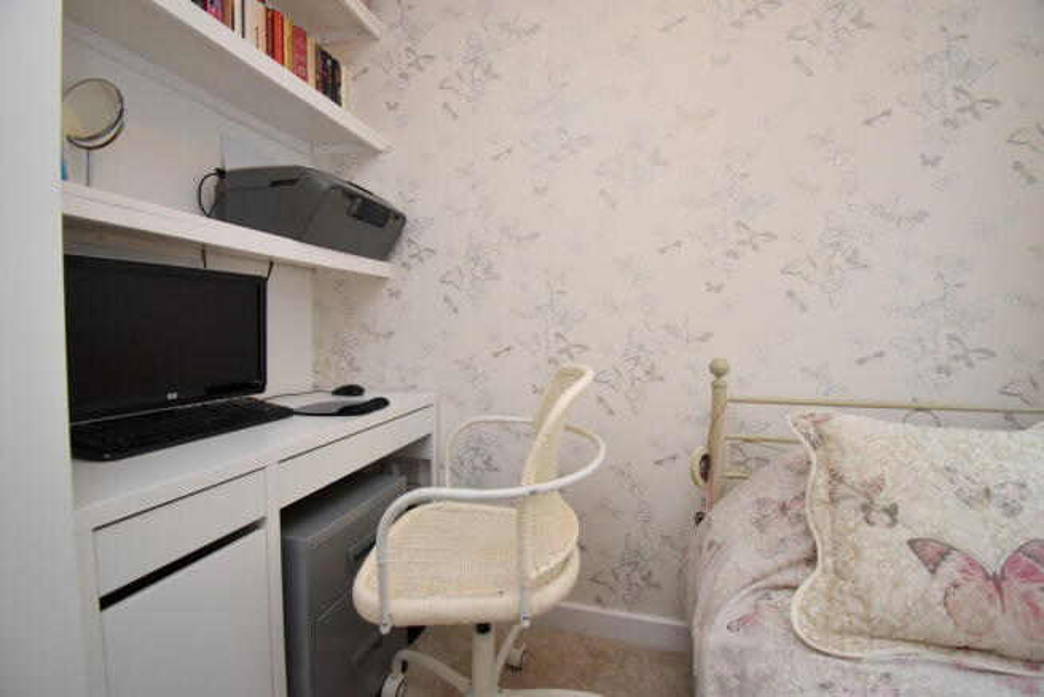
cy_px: 348
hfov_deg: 100.4
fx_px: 435
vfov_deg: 77.4
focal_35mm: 15
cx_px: 522
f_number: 4.5
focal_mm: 10
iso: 900
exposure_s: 1/125
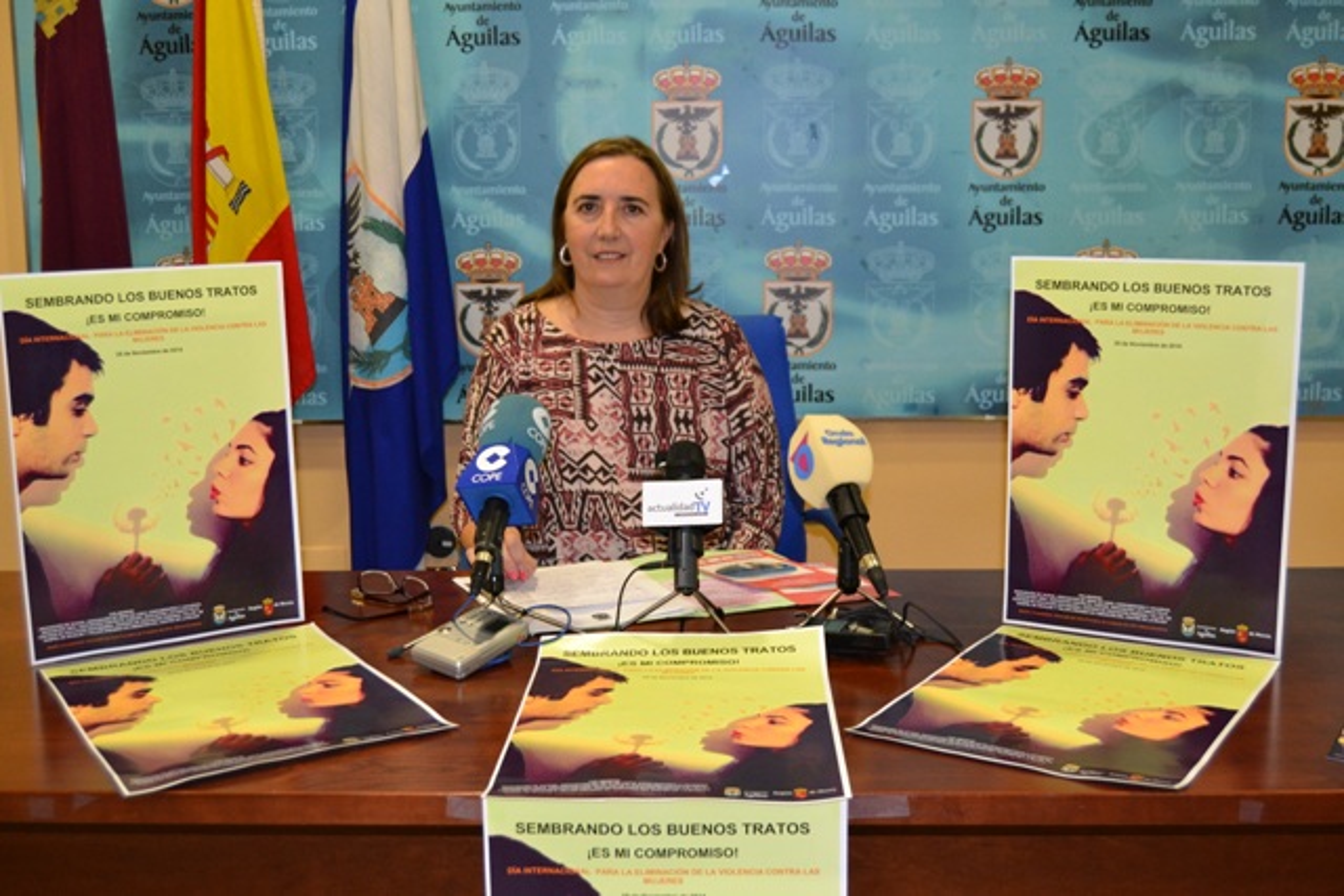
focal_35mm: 39
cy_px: 448
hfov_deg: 49.5
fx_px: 1456
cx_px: 672
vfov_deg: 34.2
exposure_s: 1/60
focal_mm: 26
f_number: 4
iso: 1250
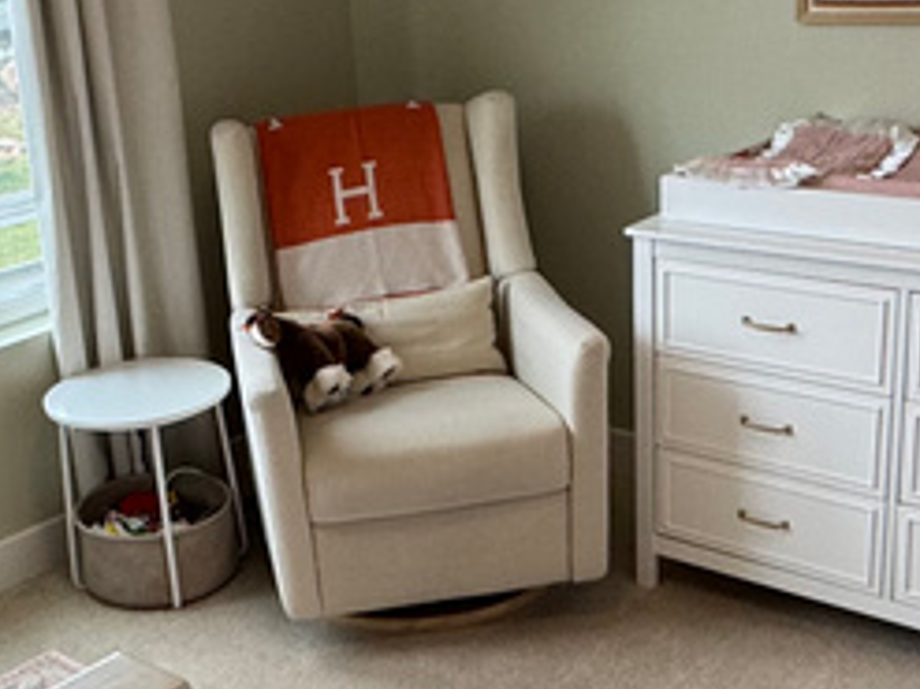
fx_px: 1541
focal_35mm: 58
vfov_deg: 25.1
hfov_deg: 32.6
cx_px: 223
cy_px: 428
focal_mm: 2.22
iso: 125
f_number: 2.2
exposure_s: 1/120
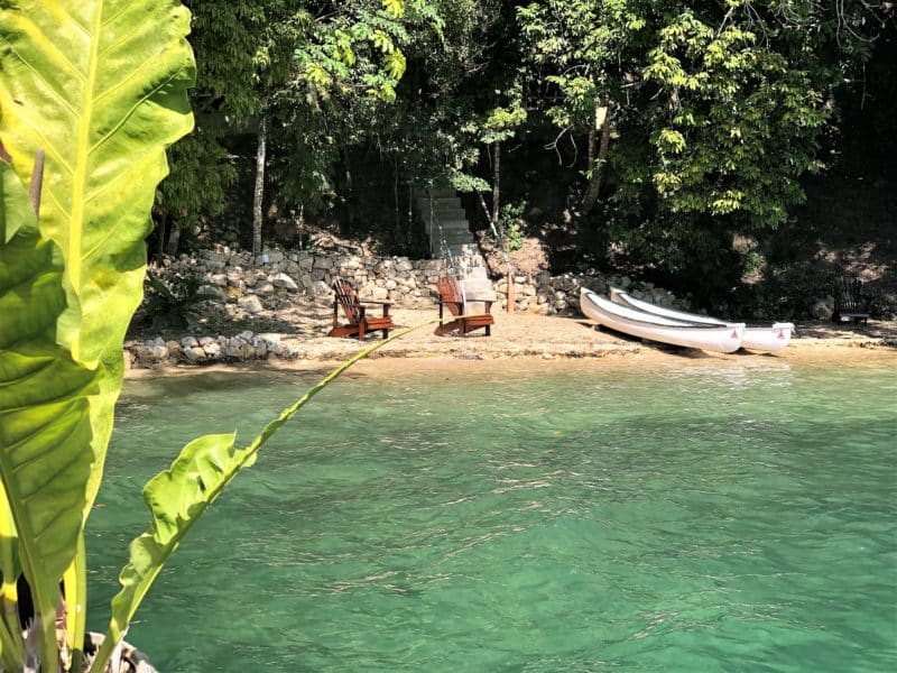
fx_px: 1477
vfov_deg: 25.7
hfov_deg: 33.8
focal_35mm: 57
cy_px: 336
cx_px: 448
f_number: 2.8
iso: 20
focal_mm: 6.6
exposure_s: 1/333
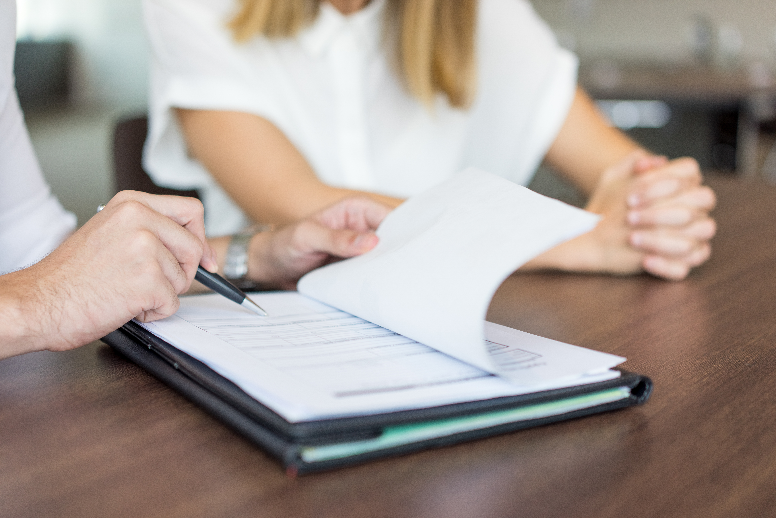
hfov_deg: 36.2
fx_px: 1186
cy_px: 259
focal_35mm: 55
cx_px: 388
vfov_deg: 24.6
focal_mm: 55
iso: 200
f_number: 2.2
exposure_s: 1/400
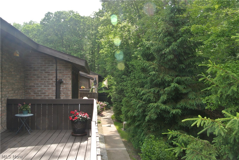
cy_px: 80
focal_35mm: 30
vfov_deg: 43.7
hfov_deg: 61.9
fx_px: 199
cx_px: 120
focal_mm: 11.4
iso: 200
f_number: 11
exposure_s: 1/60
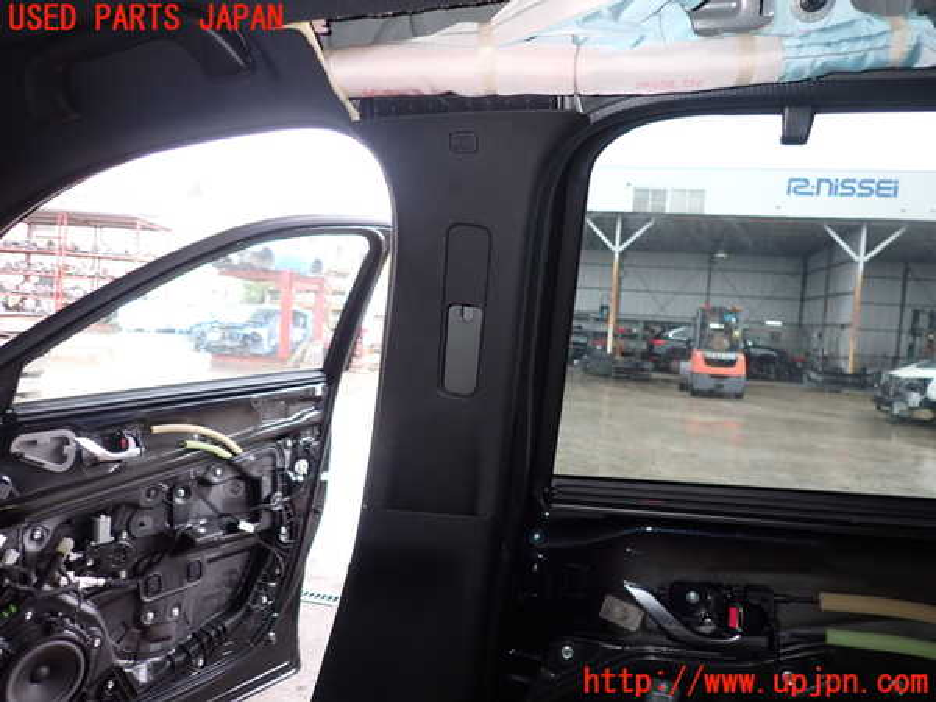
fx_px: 676
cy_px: 351
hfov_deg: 69.4
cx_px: 468
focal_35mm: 25
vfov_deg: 54.9
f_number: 2
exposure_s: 1/60
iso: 160
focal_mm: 4.5
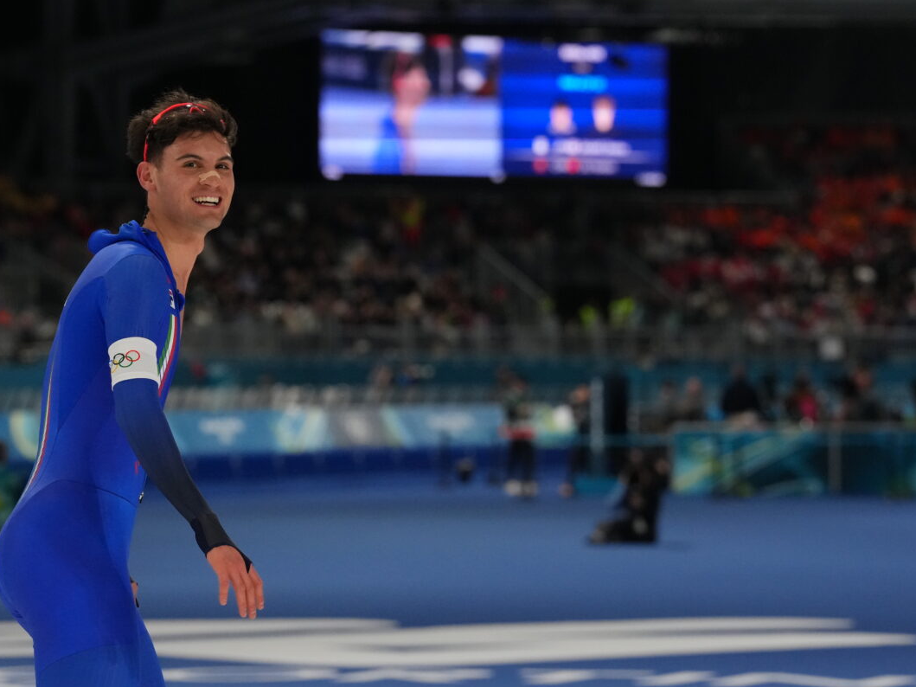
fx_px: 4815
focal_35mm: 182
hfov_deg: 10.9
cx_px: 400
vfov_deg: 8.2
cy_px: 345
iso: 4000
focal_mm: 167
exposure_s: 1/1250
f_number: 5.6
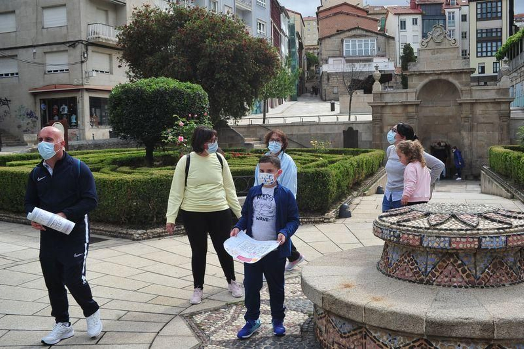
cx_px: 262
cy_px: 174
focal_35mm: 40
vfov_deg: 33.3
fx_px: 582
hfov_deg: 48.5
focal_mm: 40
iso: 200
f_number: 5
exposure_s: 1/640
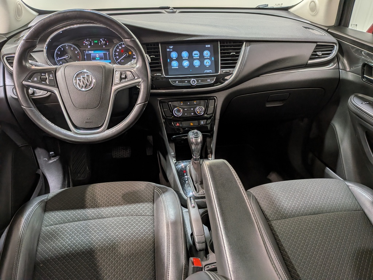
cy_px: 140
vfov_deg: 56.8
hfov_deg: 71.6
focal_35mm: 24
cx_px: 186
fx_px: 259
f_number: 1.7
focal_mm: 4.53
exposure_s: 1/100
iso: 33
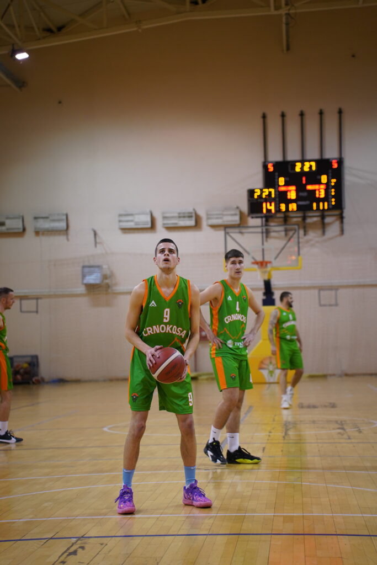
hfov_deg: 18.2
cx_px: 188
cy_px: 282
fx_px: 1178
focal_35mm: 75
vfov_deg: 27.0
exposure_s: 1/320
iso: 1600
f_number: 2.8
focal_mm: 75
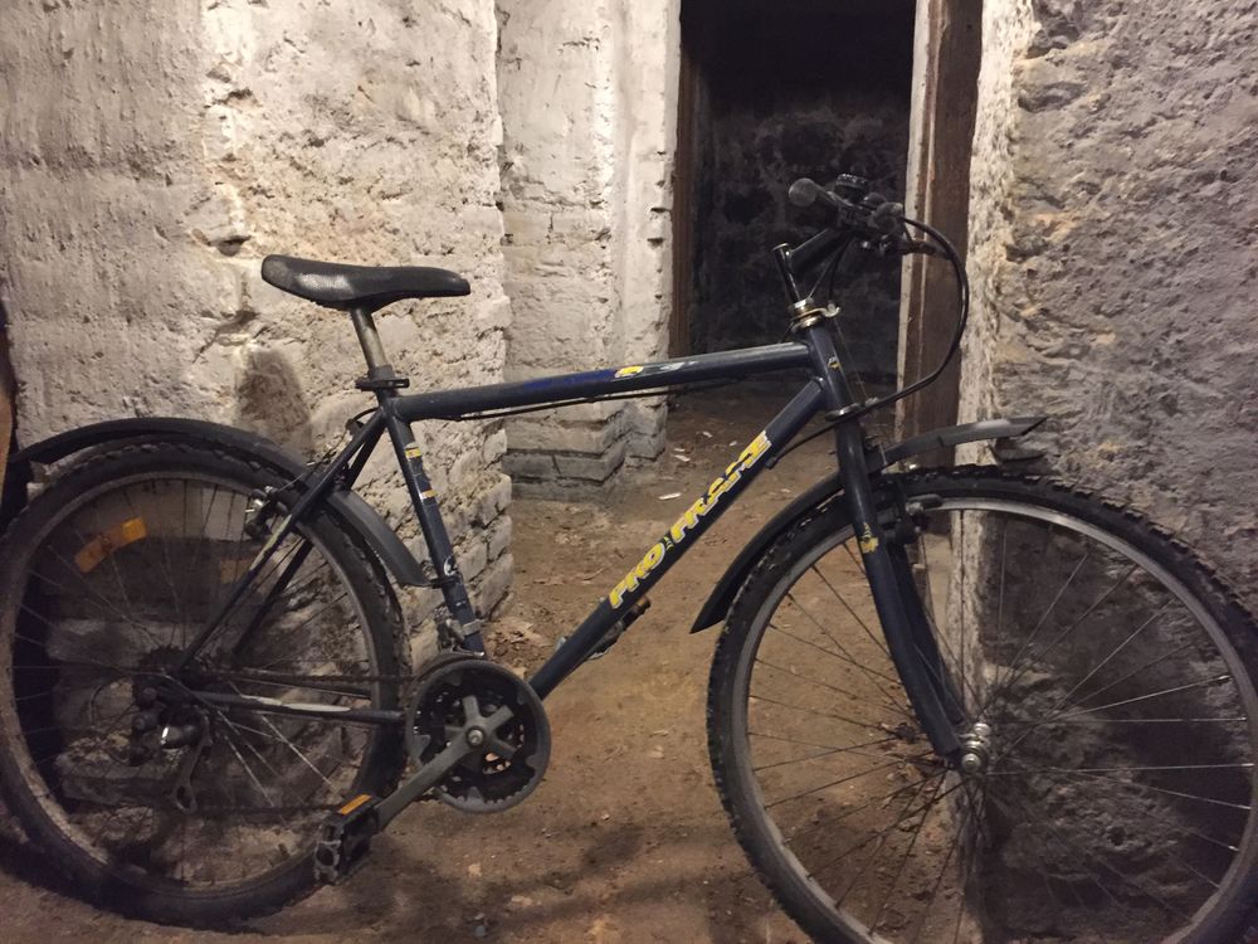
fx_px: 1054
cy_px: 472
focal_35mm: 29
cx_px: 629
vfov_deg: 48.2
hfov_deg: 61.7
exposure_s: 1/17
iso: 400
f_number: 2.2
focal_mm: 4.15
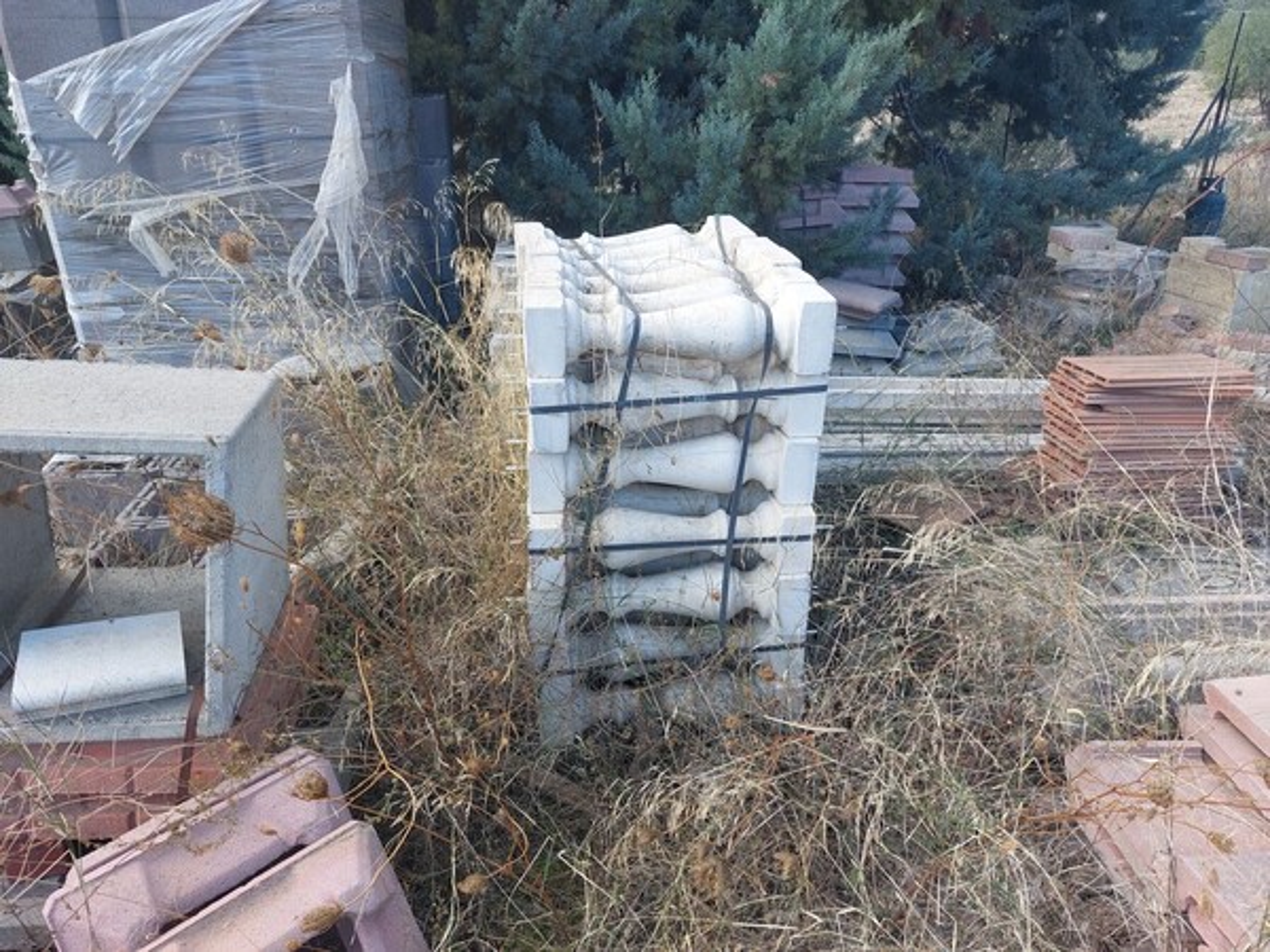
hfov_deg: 69.4
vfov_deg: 54.9
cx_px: 635
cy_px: 476
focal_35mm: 25
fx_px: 917
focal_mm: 5.23
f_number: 1.8
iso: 25
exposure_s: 1/171
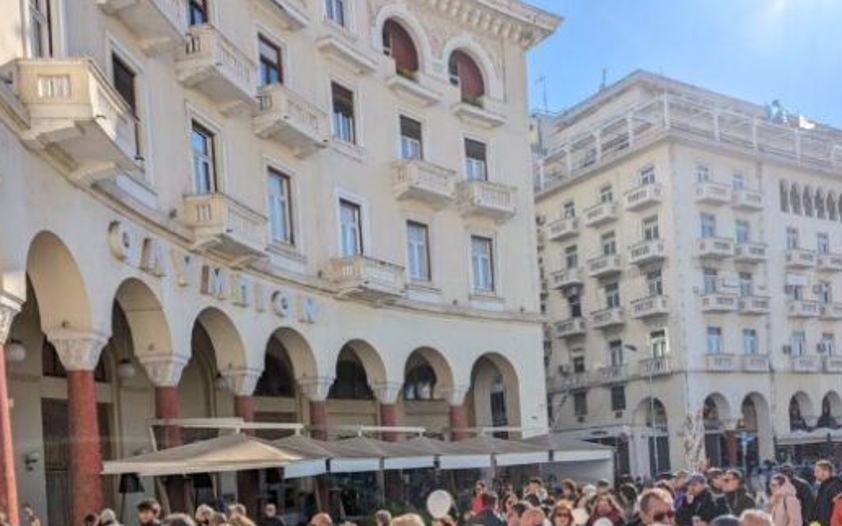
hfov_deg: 52.4
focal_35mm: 37
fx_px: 849
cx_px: 508
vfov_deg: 33.1
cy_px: 445
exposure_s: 1/3333
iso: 45
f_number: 1.85
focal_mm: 6.81
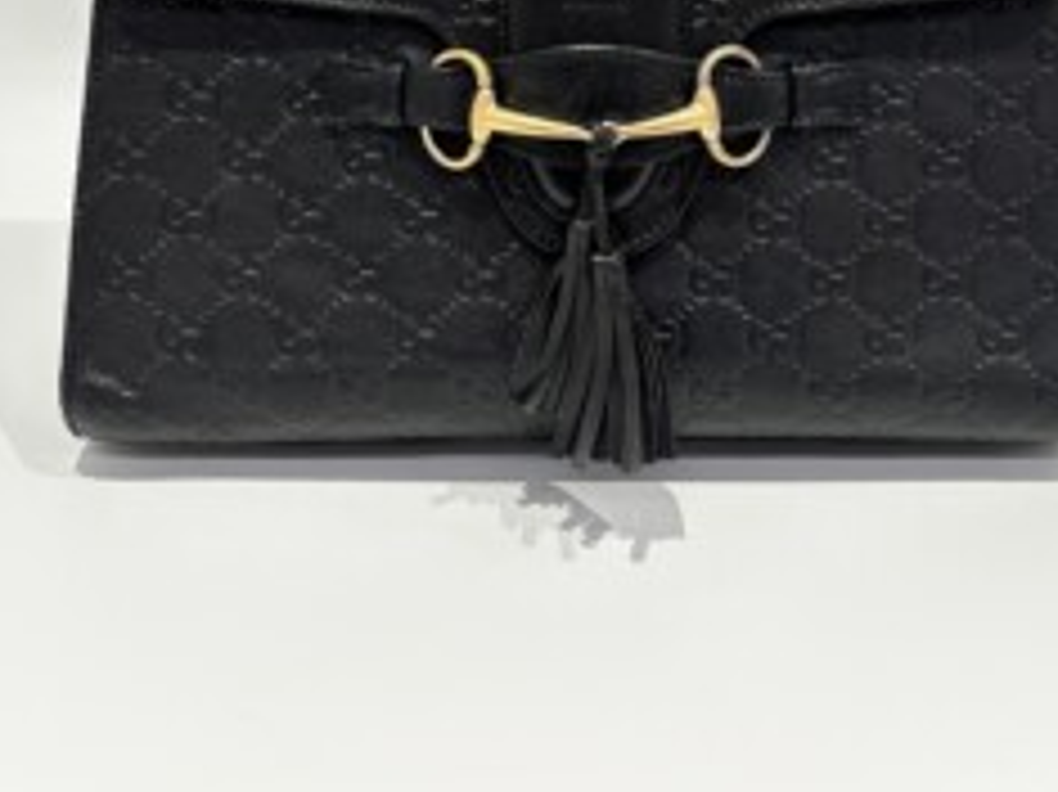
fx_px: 1375
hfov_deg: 41.9
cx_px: 621
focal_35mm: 45
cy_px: -189
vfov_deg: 27.7
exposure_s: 1/50
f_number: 1.78
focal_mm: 6.86
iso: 125
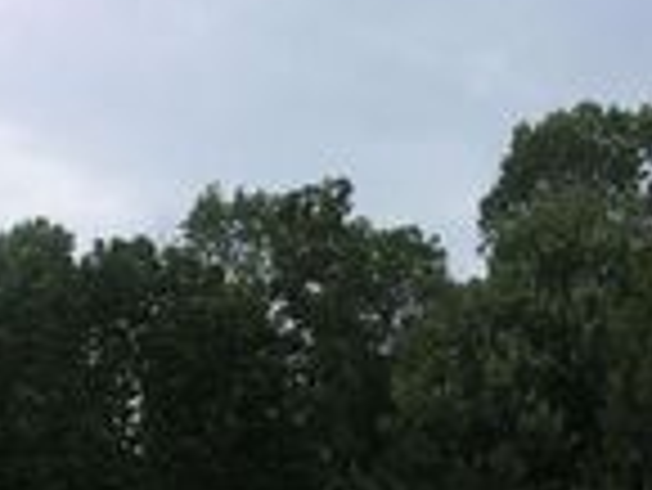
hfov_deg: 19.6
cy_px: 771
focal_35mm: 100
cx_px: 292
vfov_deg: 13.8
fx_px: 1885
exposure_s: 1/1208
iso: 32
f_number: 2.2
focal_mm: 4.15
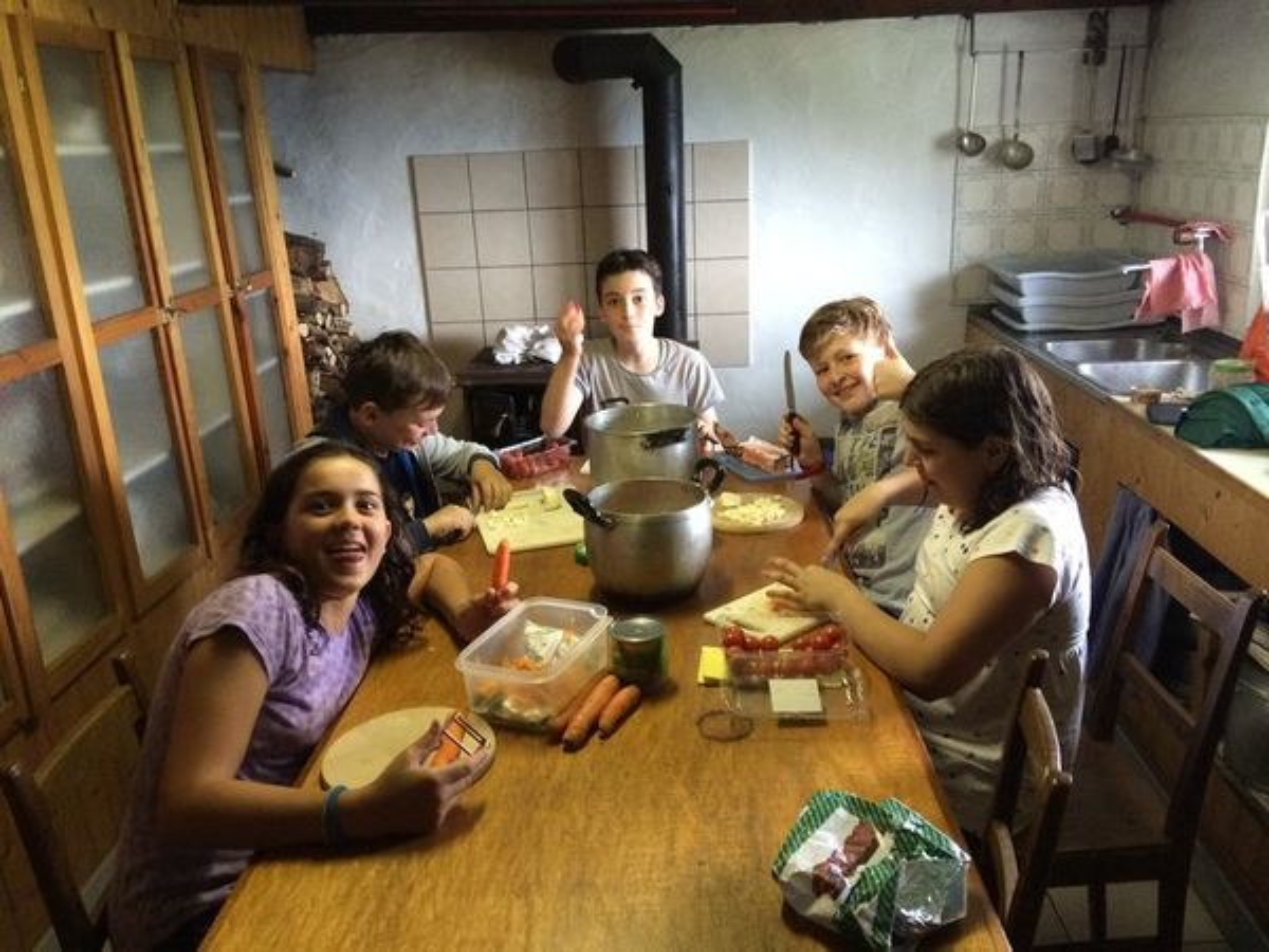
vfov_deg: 48.2
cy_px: 476
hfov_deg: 61.7
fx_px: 1063
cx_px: 634
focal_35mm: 29
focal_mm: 4.15
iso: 250
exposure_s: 1/17
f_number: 2.2
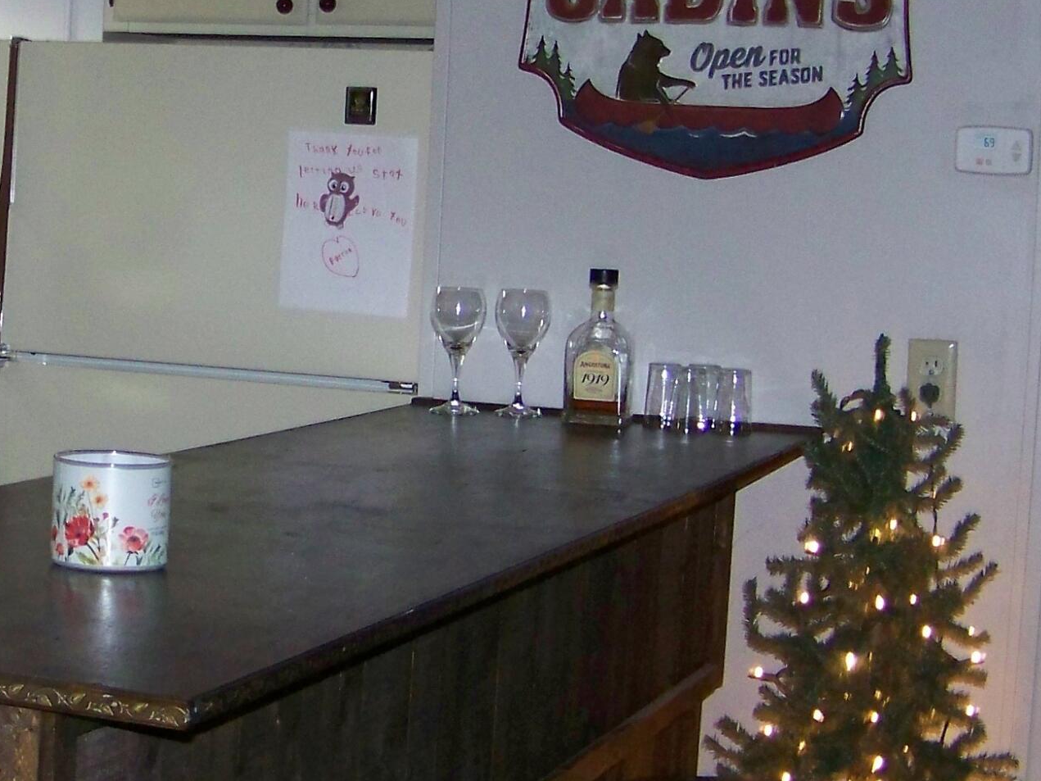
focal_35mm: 85
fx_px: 2556
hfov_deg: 22.5
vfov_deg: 17.3
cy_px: 314
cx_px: 133
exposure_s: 1/30
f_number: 2.8
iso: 200
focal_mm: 5.85
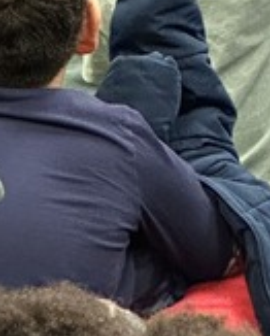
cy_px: -209
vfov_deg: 5.5
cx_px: 105
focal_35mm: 344
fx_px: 3427
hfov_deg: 4.5
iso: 500
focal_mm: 9
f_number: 2.8
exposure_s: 1/60
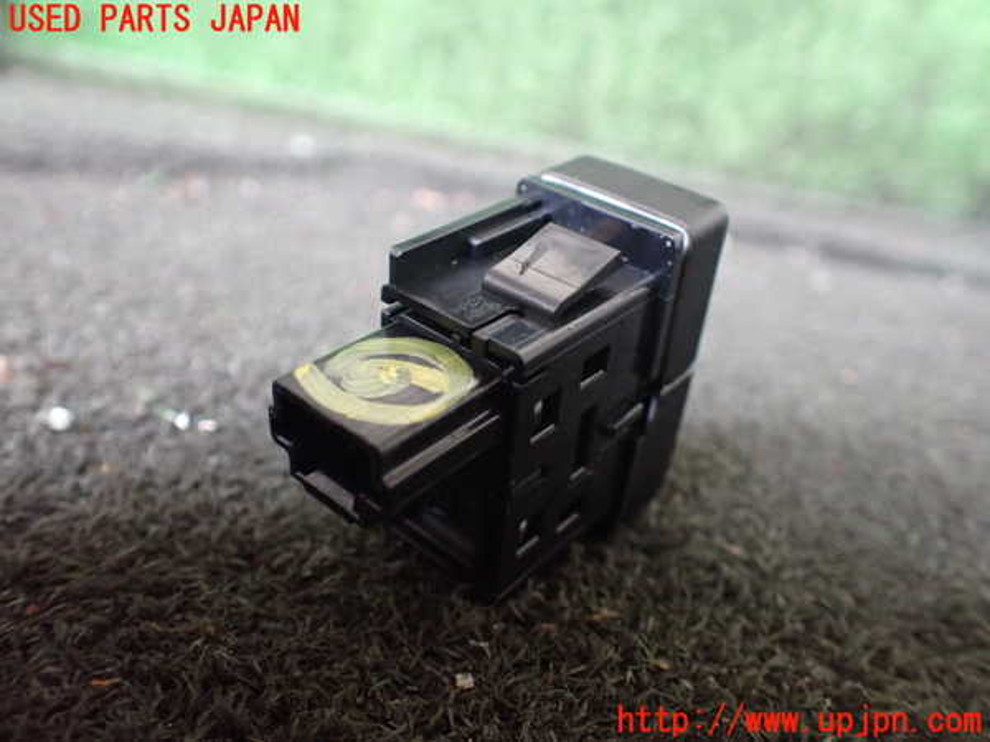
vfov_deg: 46.8
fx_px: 858
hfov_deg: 60.0
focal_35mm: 30
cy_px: 371
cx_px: 495
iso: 1000
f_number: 2.3
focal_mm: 5.4
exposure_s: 1/30
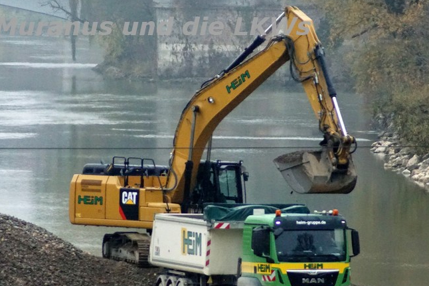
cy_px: 174
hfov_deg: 4.8
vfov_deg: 3.2
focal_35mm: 427
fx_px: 5089
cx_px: 254
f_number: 5.6
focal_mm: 230
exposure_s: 1/1000
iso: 2000
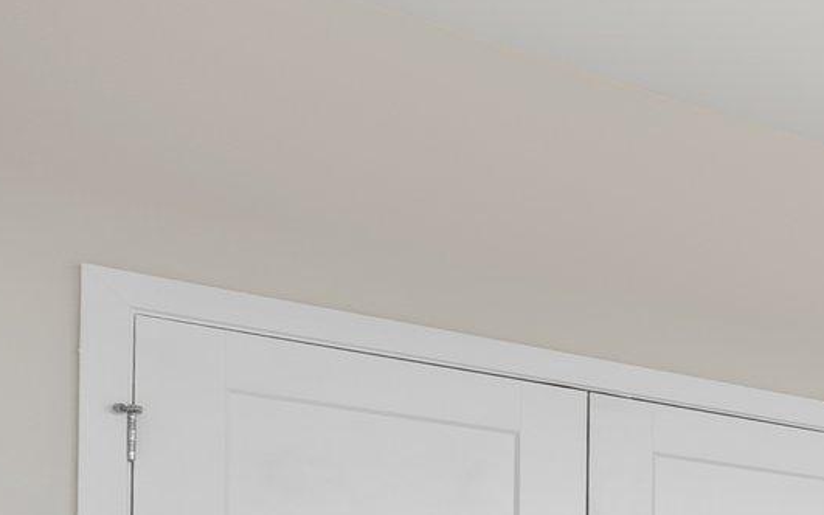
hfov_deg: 22.8
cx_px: 1418
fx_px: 1325
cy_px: 801
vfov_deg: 19.0
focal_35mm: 59
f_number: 9
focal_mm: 10
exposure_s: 1/4
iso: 100
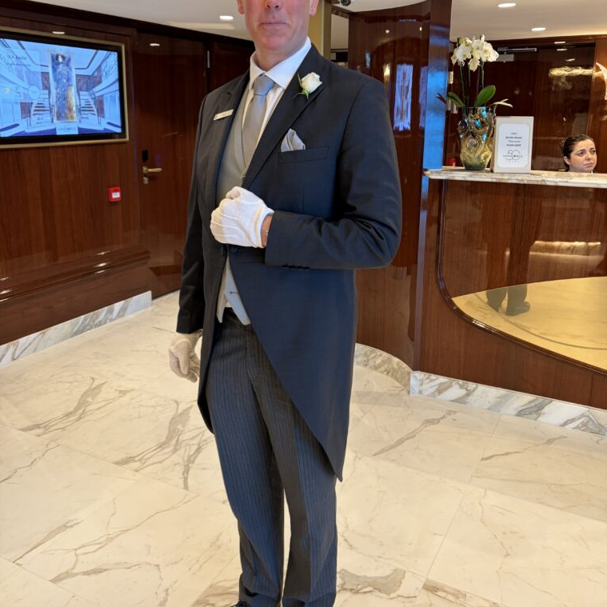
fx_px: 615
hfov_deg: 52.5
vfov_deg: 52.2
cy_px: 247
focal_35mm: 31
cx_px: 305
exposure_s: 1/60
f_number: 1.6
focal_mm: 5.96
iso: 125
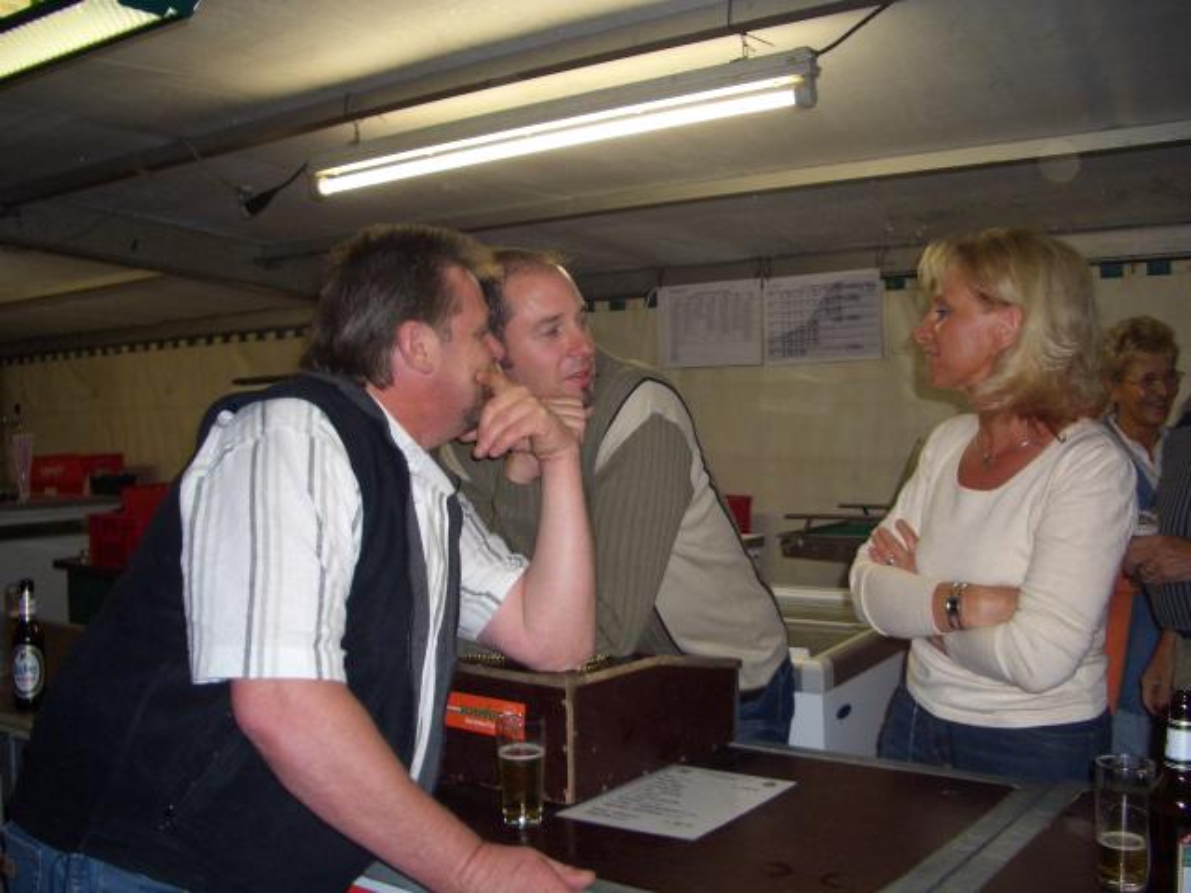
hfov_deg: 52.6
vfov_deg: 40.7
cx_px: 596
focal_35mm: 35
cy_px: 446
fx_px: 1204
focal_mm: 5.8
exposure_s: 1/60
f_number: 2.6
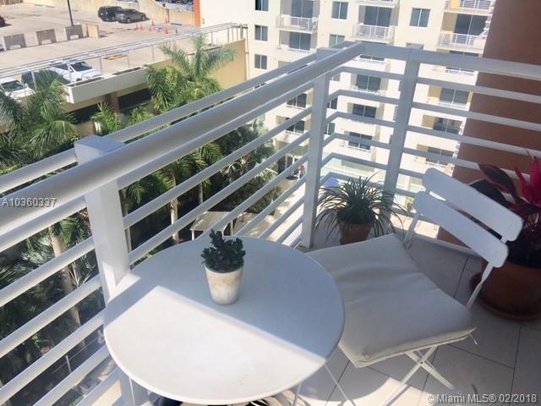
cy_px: 203
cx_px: 270
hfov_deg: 61.7
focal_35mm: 29
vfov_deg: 48.2
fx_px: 453
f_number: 2.2
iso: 25
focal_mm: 4.15
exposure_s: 1/2959
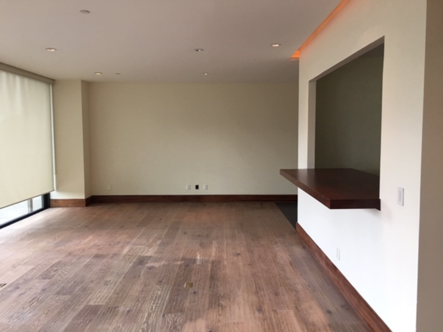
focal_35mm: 29
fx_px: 371
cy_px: 166
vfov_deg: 48.2
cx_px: 222
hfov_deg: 61.6
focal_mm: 4.15
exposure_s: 1/30
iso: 32
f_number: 2.2
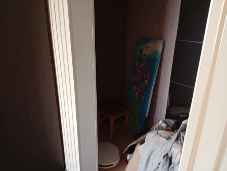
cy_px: 86
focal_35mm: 27
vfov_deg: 51.4
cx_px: 114
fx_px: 177
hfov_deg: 65.3
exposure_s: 1/25
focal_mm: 3.98
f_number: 1.8
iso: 681
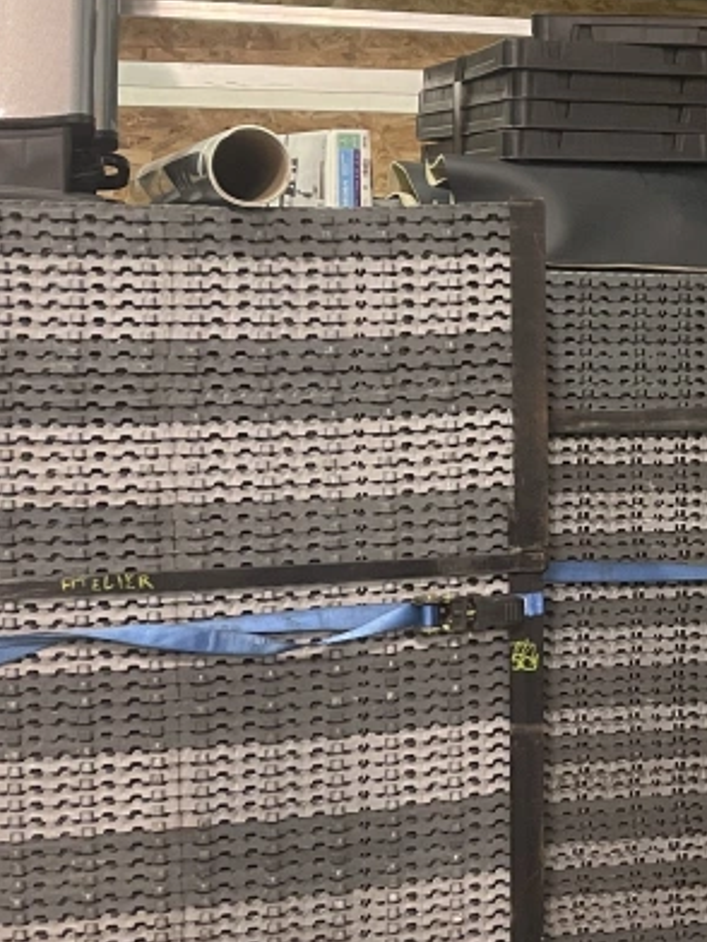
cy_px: 407
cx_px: 630
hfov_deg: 21.2
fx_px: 1852
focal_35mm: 68
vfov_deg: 28.5
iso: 640
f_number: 1.6
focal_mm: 5.1
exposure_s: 1/33
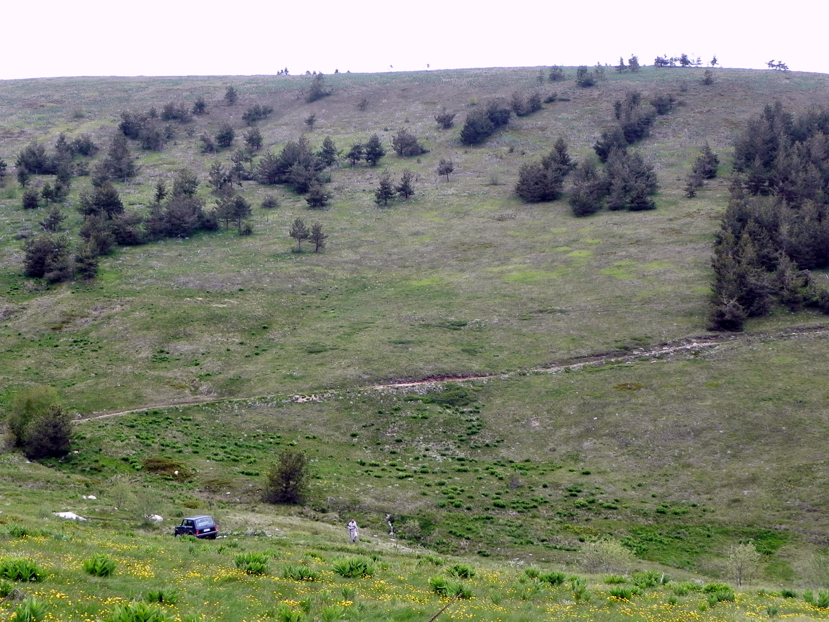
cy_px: 311
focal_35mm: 66
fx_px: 1581
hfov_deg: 29.4
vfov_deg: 22.3
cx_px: 414
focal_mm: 11.8
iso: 160
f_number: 5
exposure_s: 1/167
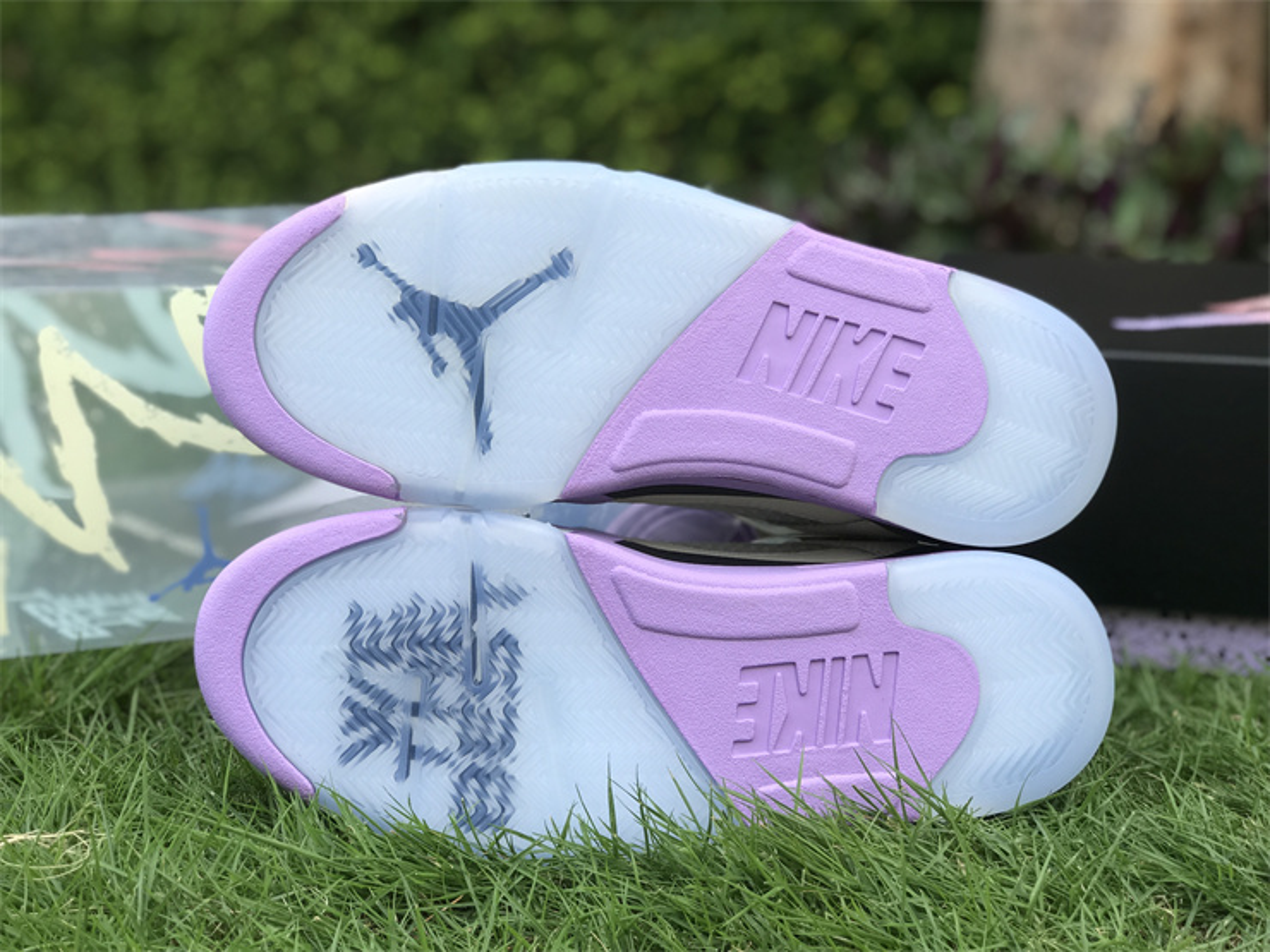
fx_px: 2091
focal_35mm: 57
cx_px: 635
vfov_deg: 25.7
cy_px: 476
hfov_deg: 33.8
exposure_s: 1/264
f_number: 2.8
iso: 20
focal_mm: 6.6
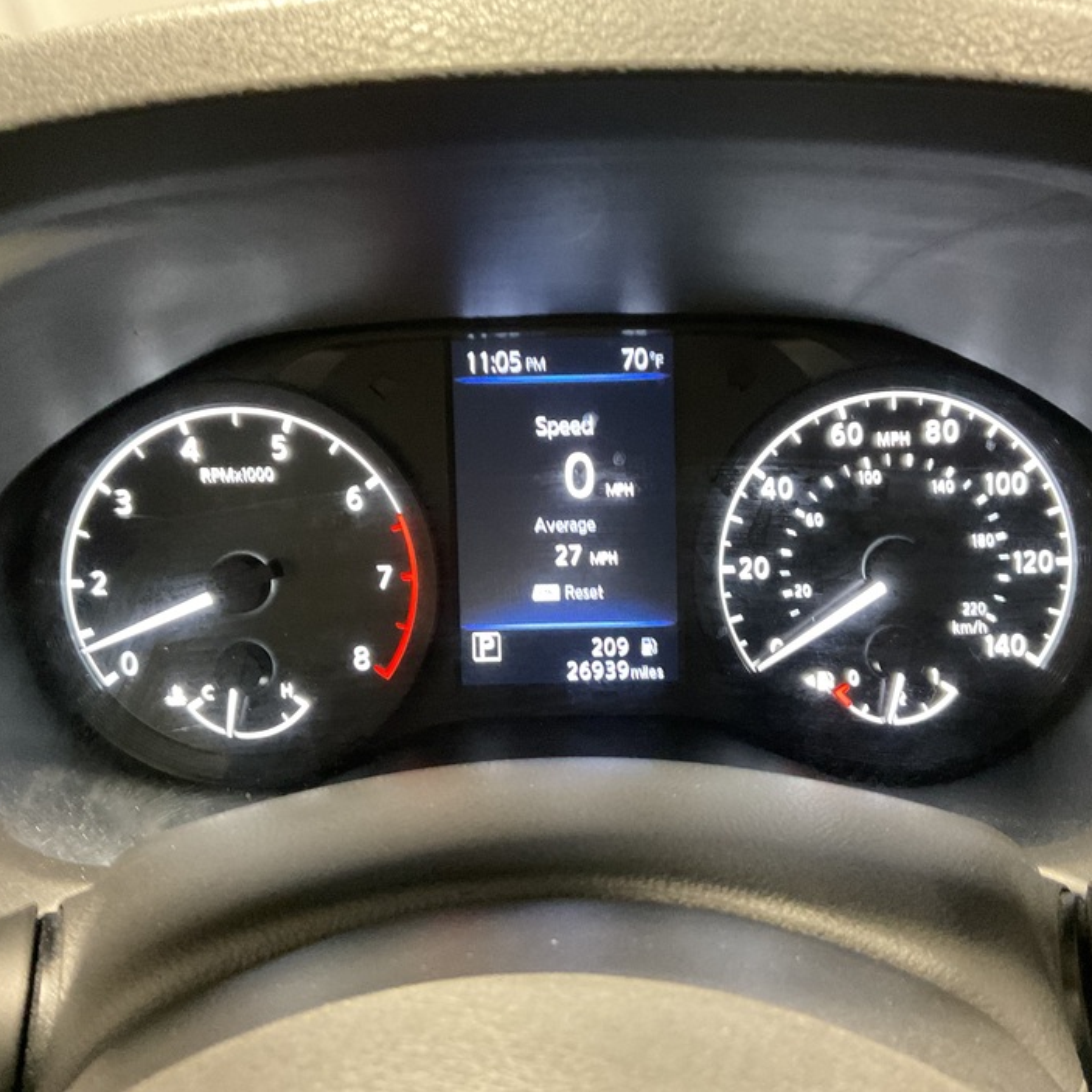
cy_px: 534
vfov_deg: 47.2
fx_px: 1249
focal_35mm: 35
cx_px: 576
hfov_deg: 47.2
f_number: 1.8
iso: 500
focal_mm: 3
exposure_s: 1/30
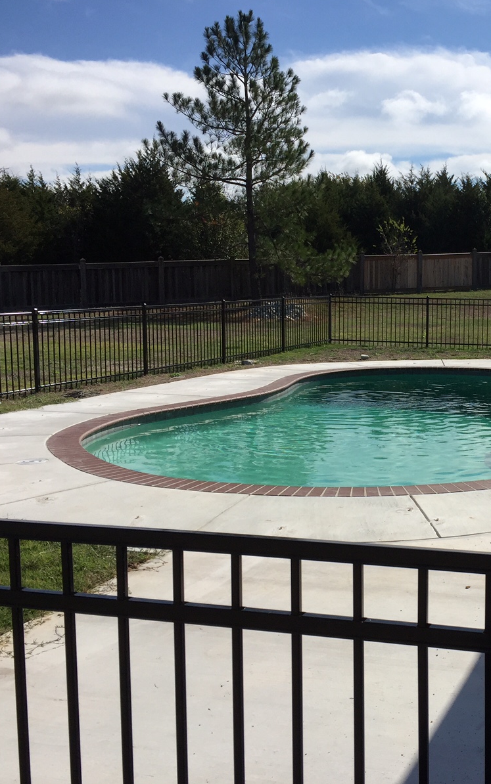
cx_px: 446
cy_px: 395
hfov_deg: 29.3
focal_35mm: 42
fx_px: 899
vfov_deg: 47.2
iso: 32
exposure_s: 1/3597
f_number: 2.2
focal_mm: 4.15
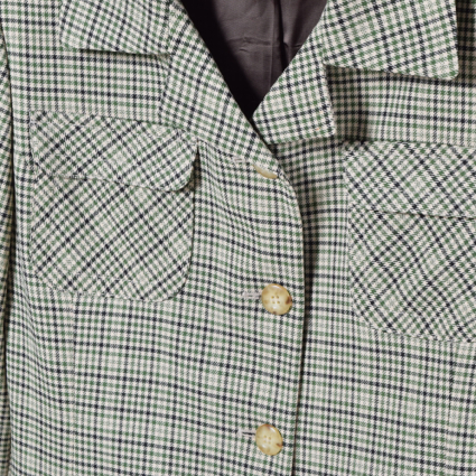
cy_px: 238
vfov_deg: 16.5
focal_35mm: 106
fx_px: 1643
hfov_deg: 16.5
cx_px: 267
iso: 400
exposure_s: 1/125
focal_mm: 55
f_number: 14
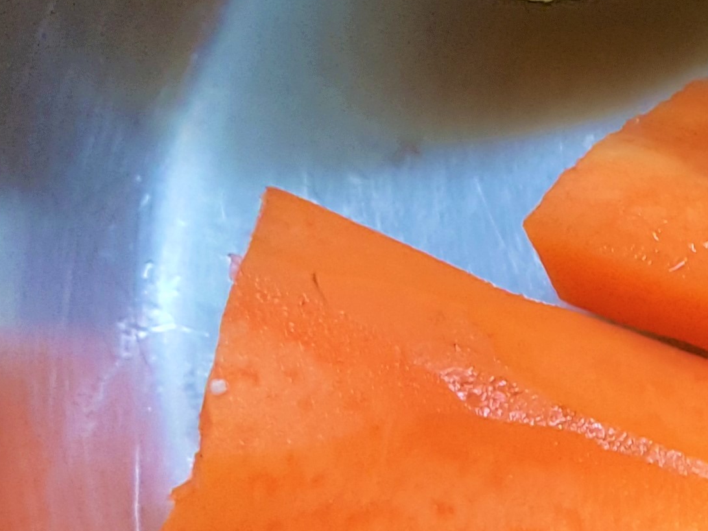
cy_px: 307
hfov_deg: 17.9
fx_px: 1963
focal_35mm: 96
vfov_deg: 15.4
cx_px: 1111
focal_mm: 4.2
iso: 200
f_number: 1.7
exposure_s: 1/50
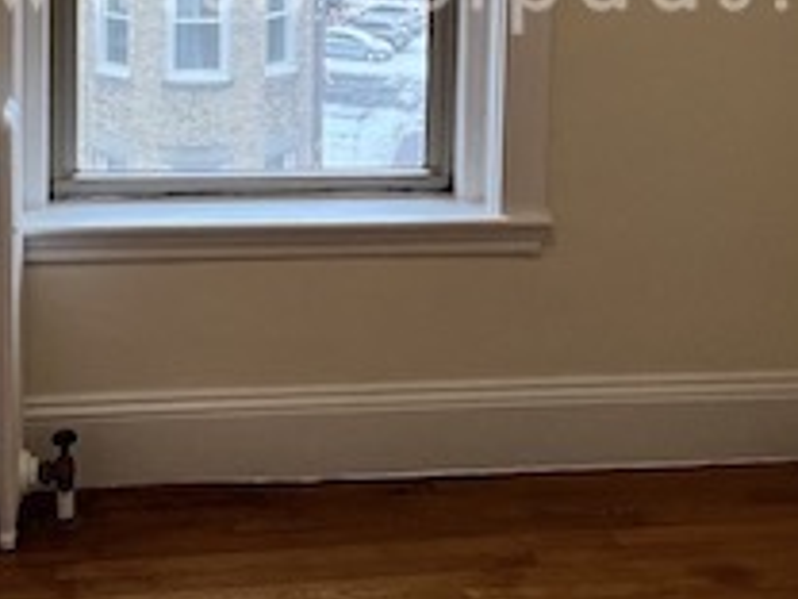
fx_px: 1153
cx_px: 265
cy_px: -84
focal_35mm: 50
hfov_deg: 37.8
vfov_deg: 26.5
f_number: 1.8
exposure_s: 1/120
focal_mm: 1.57
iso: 80
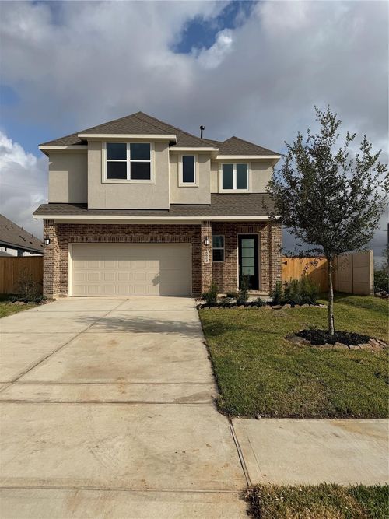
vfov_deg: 71.6
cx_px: 194
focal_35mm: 24
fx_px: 360
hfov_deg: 56.8
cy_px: 260
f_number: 1.78
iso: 80
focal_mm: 6.76
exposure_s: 1/9091
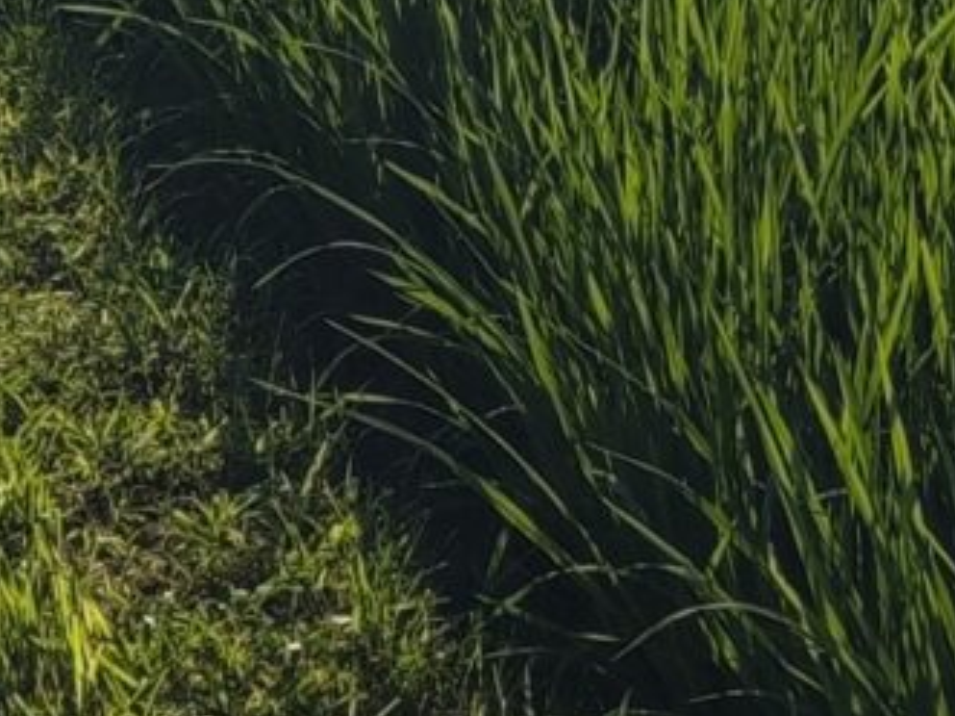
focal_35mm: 178
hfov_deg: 11.0
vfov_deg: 7.8
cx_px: 990
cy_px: -982
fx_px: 4909
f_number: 1.6
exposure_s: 1/2498
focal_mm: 6.55
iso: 50
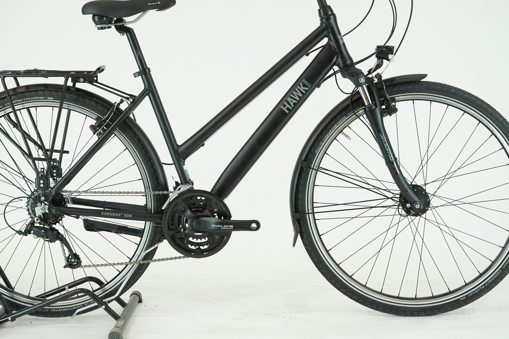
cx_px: 234
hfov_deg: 28.8
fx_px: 990
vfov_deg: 19.4
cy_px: 134
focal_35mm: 70
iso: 1600
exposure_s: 1/200
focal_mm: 57
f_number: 6.3
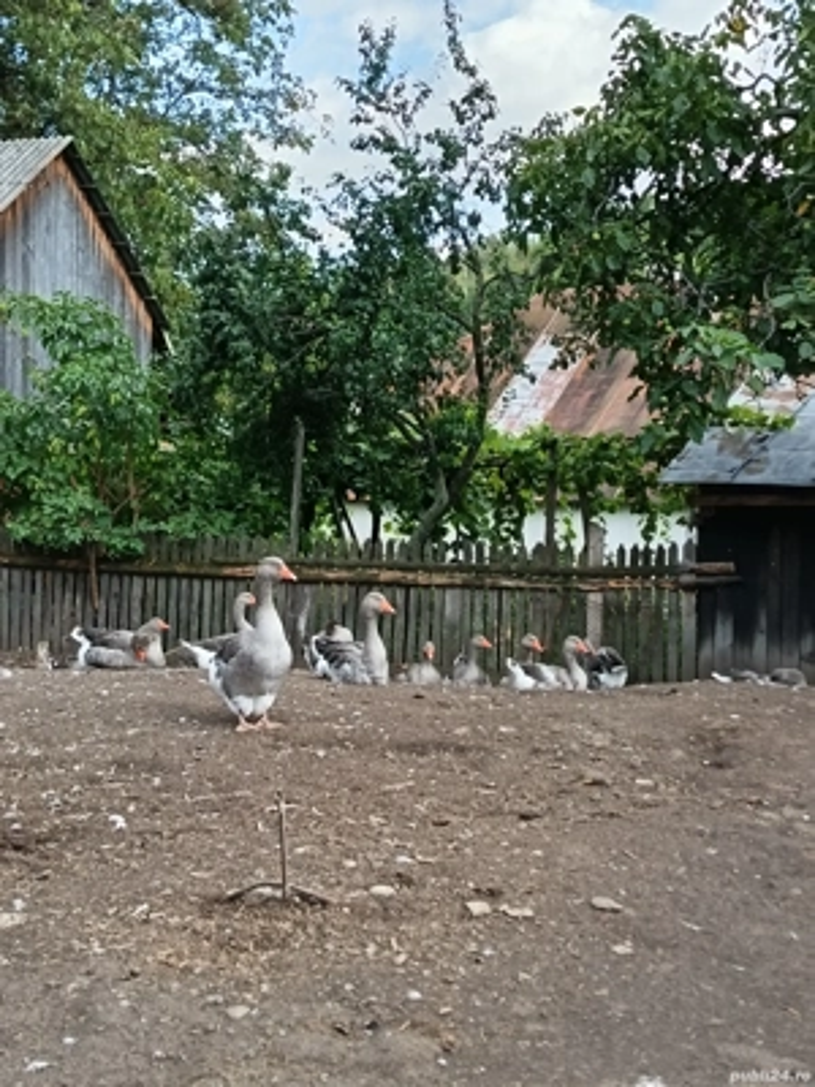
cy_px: 544
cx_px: 408
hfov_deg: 29.1
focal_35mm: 50
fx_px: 1570
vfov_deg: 38.2
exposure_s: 1/100
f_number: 1.75
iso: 148
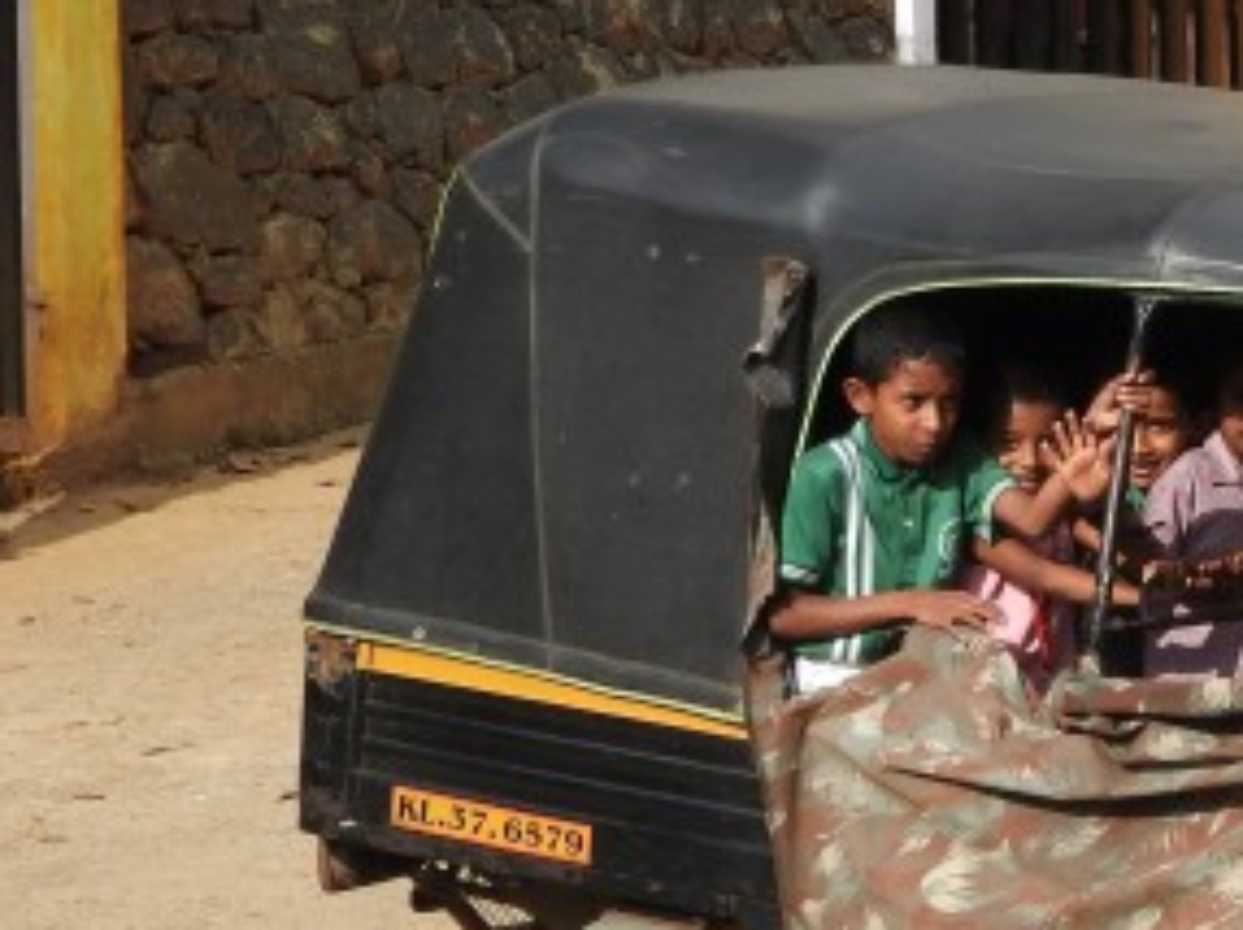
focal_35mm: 266
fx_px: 9544
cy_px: 947
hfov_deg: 7.4
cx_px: 1486
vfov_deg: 5.6
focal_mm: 17
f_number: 4.8
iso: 100
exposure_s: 1/640
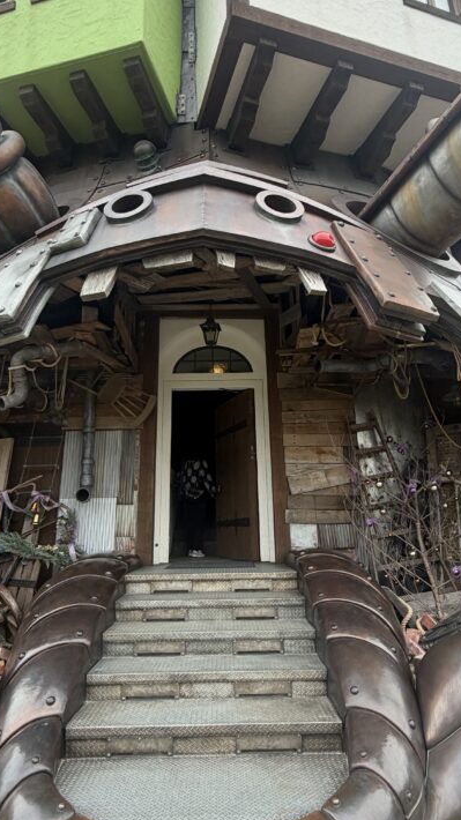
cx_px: 226
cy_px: 388
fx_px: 478
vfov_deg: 81.1
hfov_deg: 51.4
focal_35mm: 22
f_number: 2.2
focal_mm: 2.22
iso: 64
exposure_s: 1/203
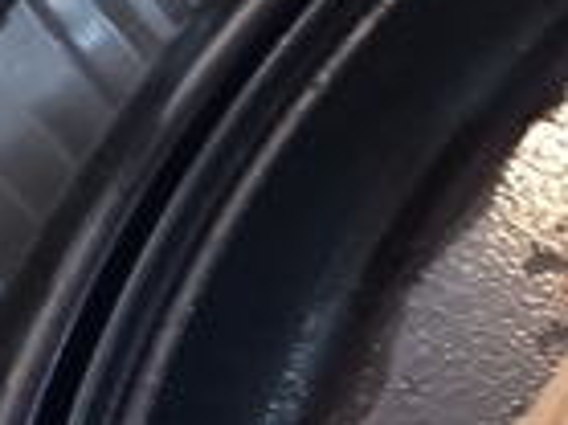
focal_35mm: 115
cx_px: 1295
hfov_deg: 13.4
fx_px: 1885
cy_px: 535
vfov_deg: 12.5
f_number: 1.8
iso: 500
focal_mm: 4.65
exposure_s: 1/24
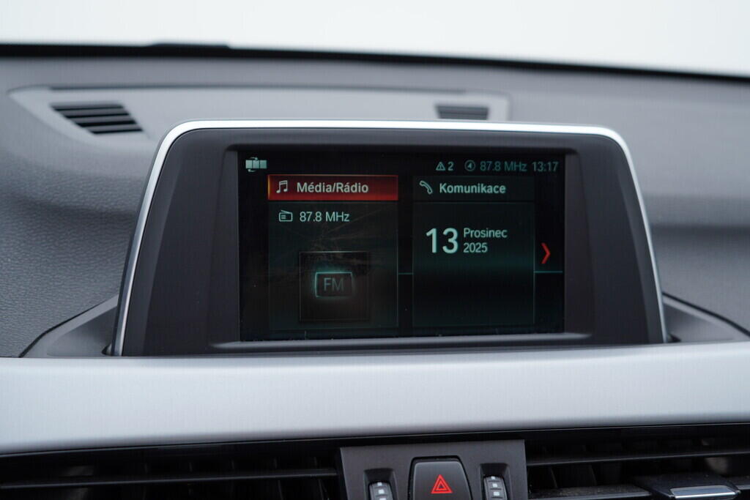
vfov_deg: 36.9
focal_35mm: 36
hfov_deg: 53.1
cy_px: 250
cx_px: 375
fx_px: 750
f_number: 3.2
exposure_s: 1/50
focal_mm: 24
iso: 125
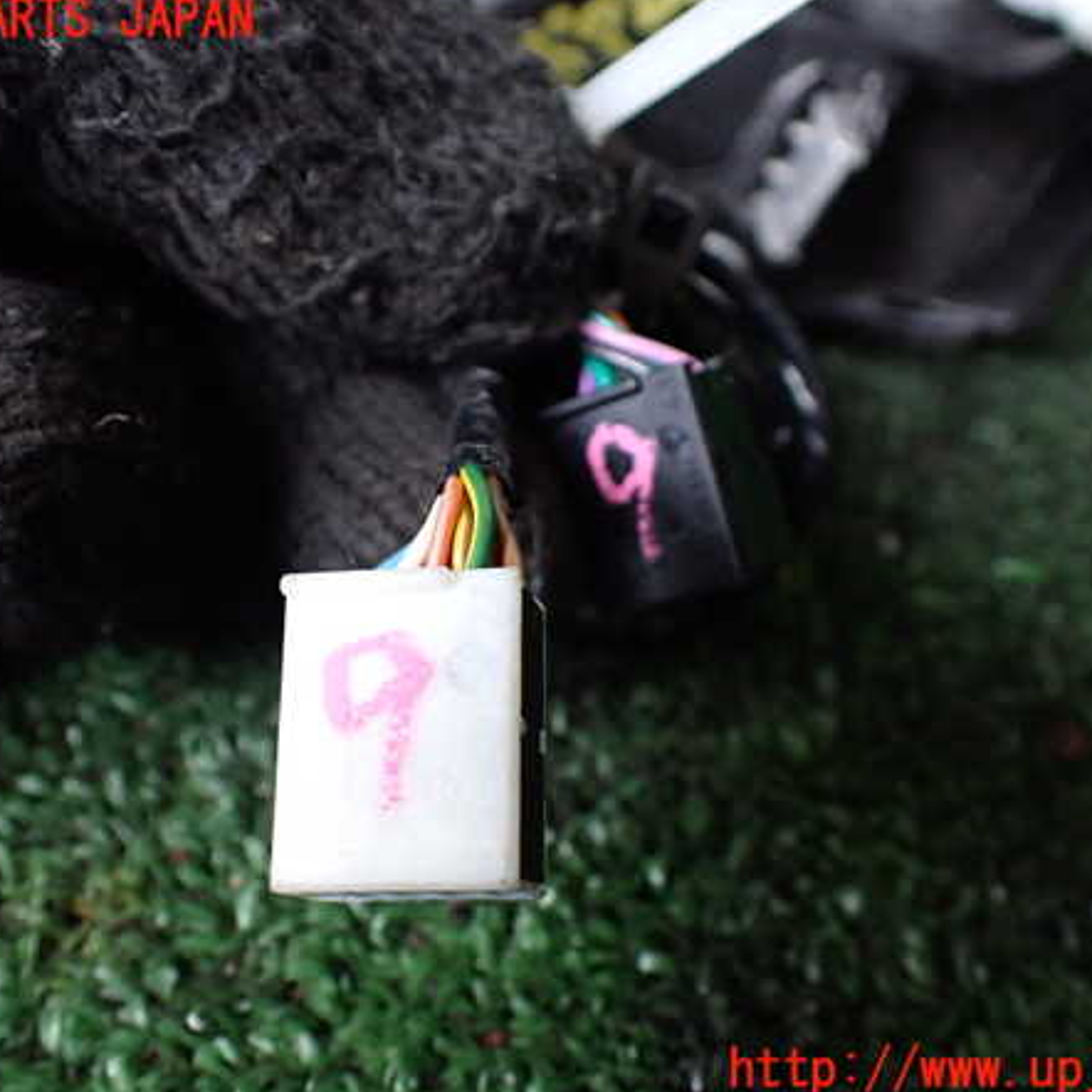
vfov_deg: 46.0
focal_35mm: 36
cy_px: 546
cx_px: 546
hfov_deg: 46.0
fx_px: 1285
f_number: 2.3
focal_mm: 5.4
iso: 800
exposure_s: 1/125
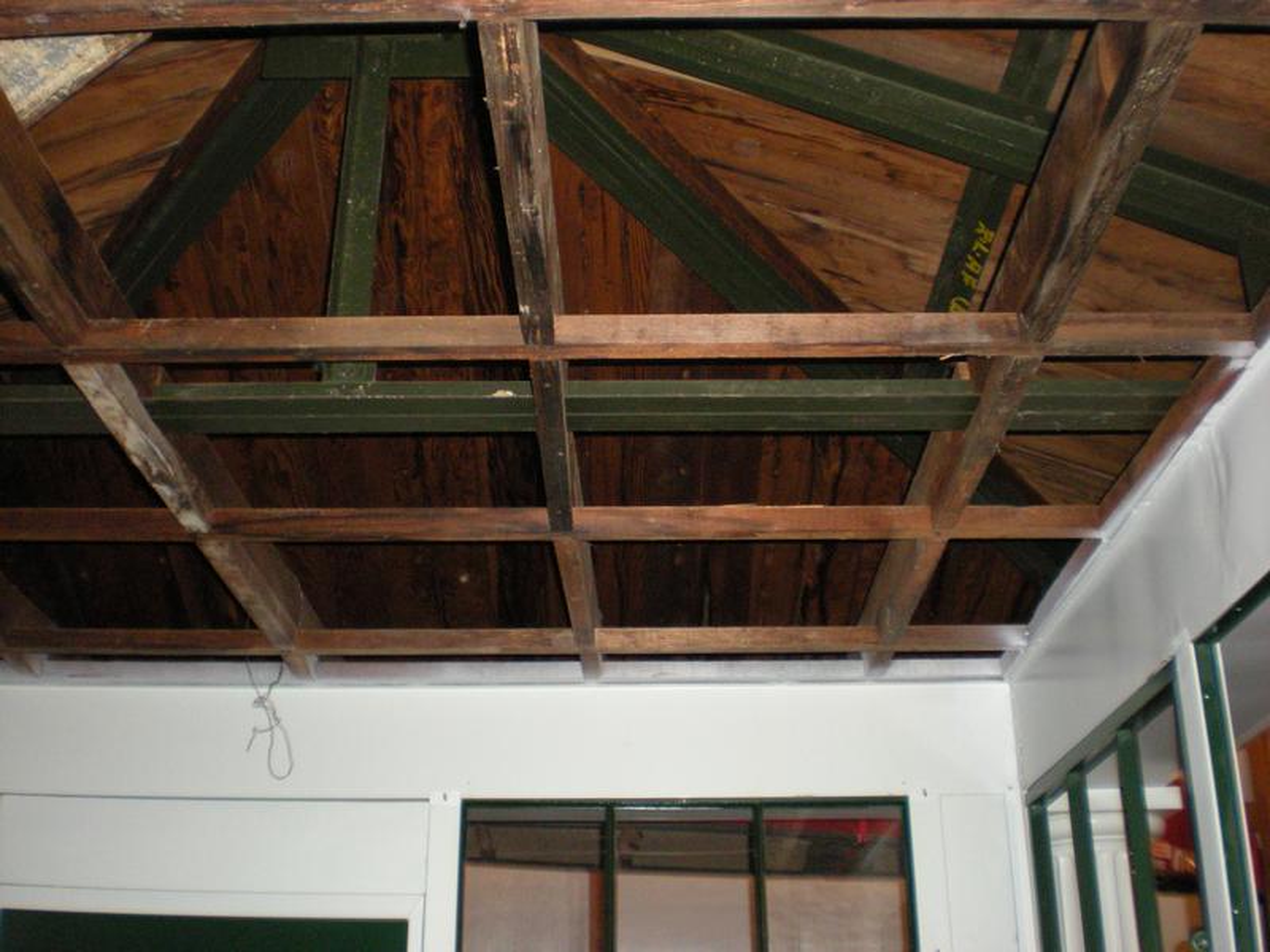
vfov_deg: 37.7
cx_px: 635
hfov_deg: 49.0
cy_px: 476
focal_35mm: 38
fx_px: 1394
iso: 356
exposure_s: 1/60
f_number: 3.1
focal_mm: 6.3
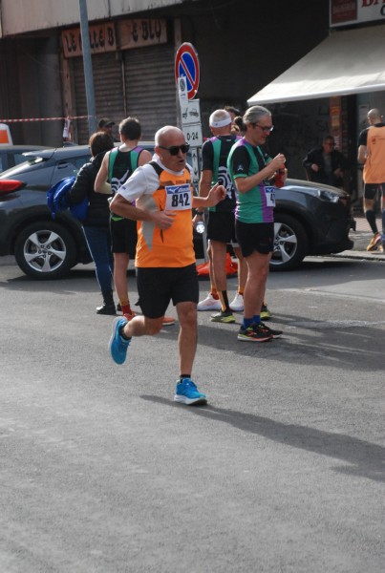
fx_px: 1676
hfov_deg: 13.1
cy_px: 286
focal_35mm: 105
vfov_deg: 19.4
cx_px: 192
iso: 1000
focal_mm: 70
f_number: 5.6
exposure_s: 1/1000
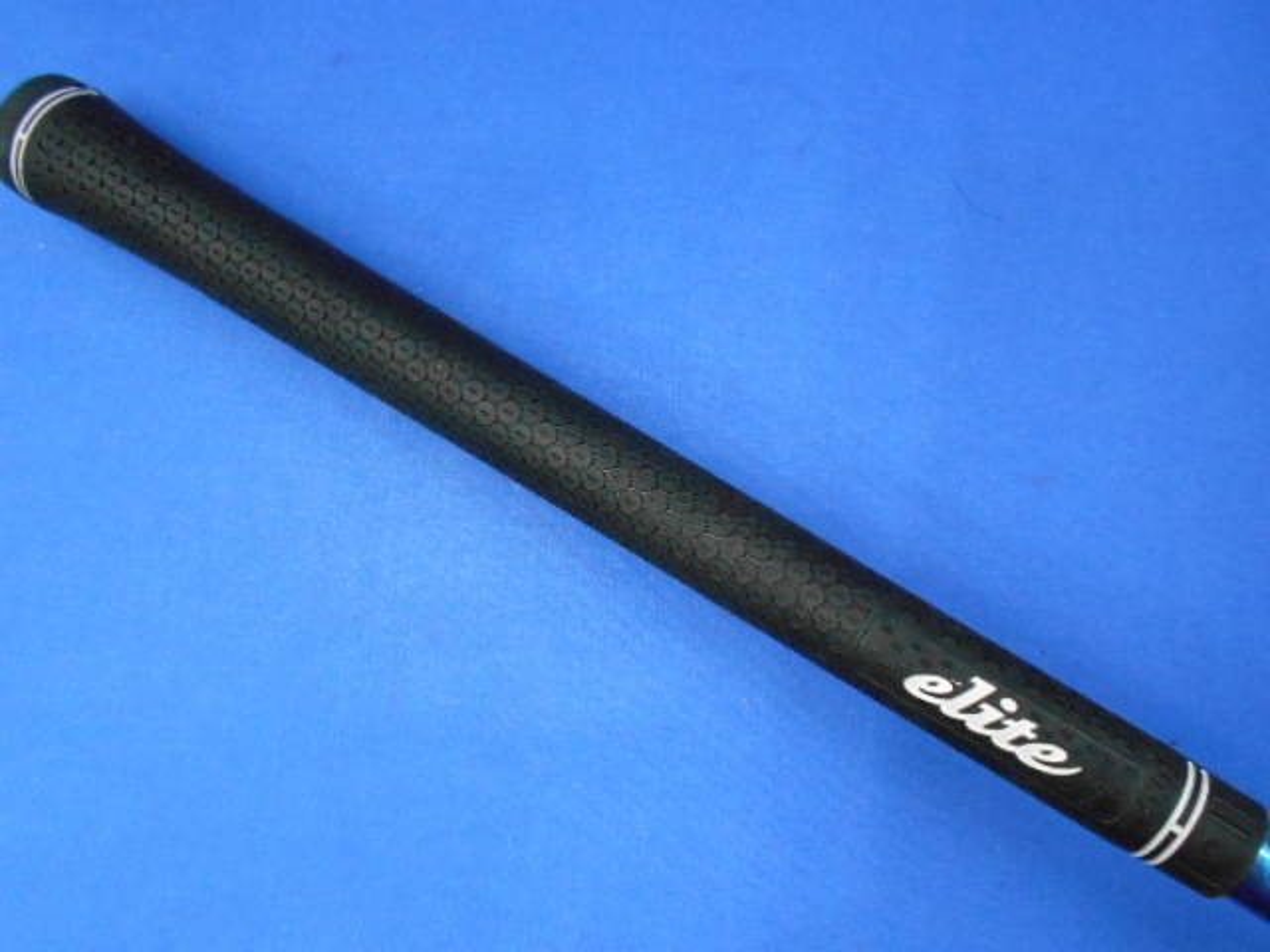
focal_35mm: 30
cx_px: 635
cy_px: 476
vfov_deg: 46.8
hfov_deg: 60.0
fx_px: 1101
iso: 800
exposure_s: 1/80
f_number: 3.4
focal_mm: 5.1
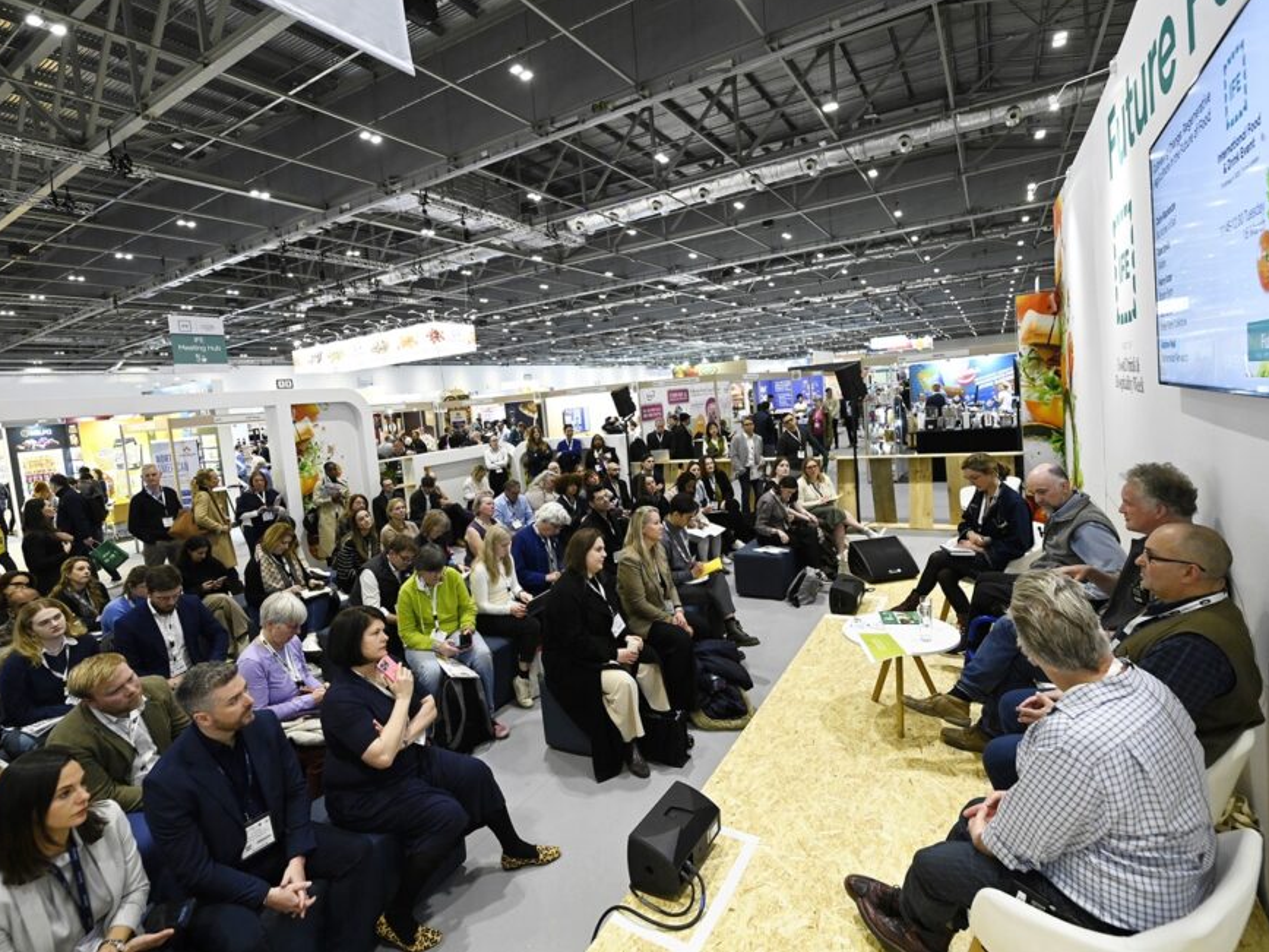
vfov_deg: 74.7
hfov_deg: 91.0
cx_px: 618
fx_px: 623
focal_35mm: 17
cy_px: 455
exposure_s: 1/250
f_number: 4
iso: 4000
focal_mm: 15
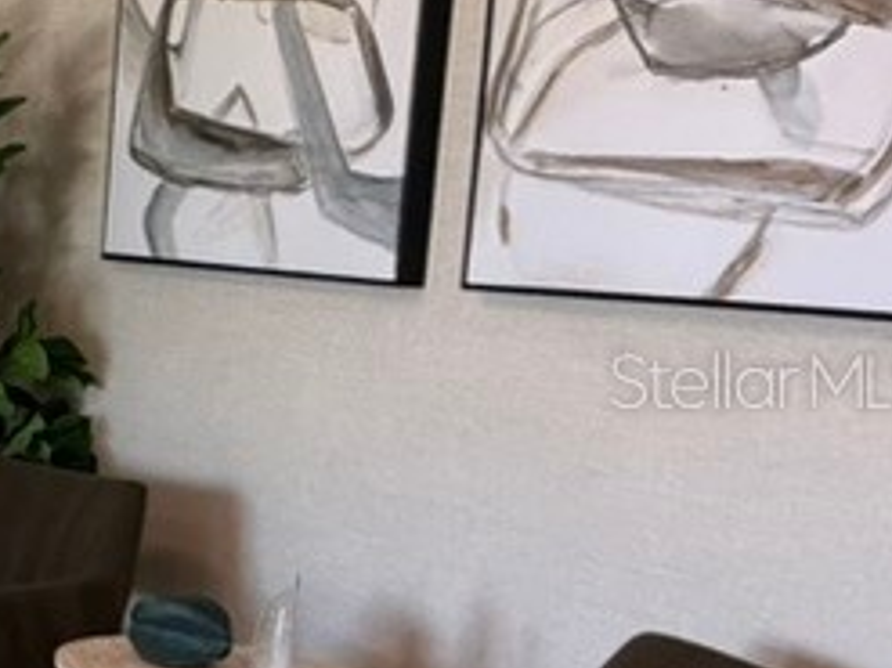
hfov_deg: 19.1
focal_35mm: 58
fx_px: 1494
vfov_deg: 25.2
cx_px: -899
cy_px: 379
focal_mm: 2.22
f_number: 2.2
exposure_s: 1/120
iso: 320
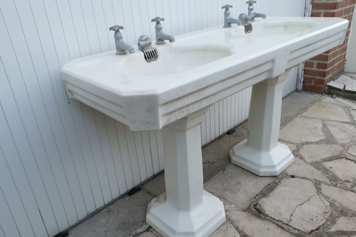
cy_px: 123
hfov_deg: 63.7
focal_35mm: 29
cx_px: 178
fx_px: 287
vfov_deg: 45.0
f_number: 1.8
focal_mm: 5.58
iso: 50
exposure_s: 1/182
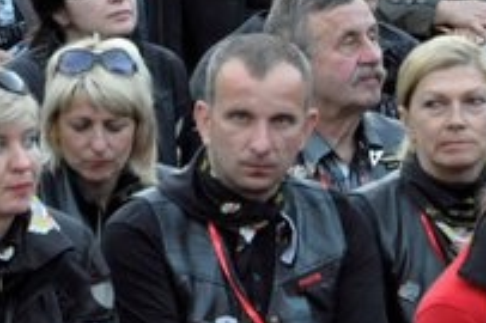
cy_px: -129
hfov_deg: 3.7
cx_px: 103
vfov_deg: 2.5
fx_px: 7513
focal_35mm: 557
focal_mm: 116
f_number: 11
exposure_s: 1/30
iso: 2000
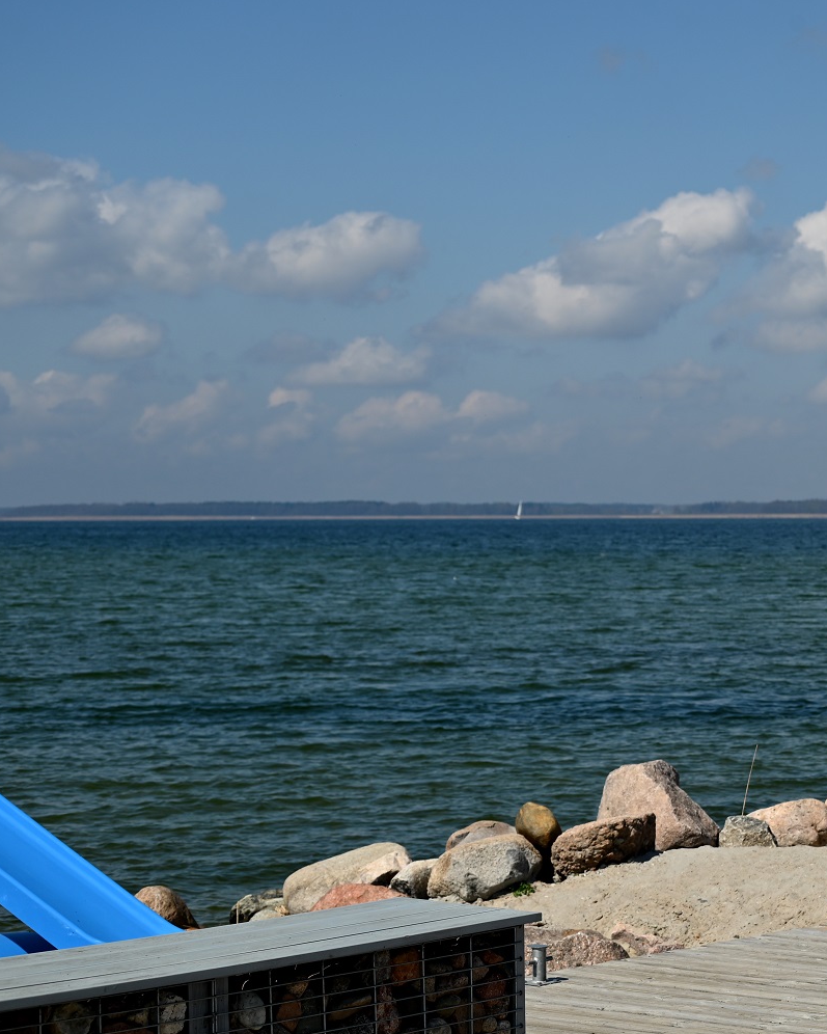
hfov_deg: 15.4
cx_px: 756
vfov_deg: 19.4
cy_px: 518
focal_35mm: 99
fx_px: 3028
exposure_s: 1/800
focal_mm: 70
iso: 100
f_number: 7.1
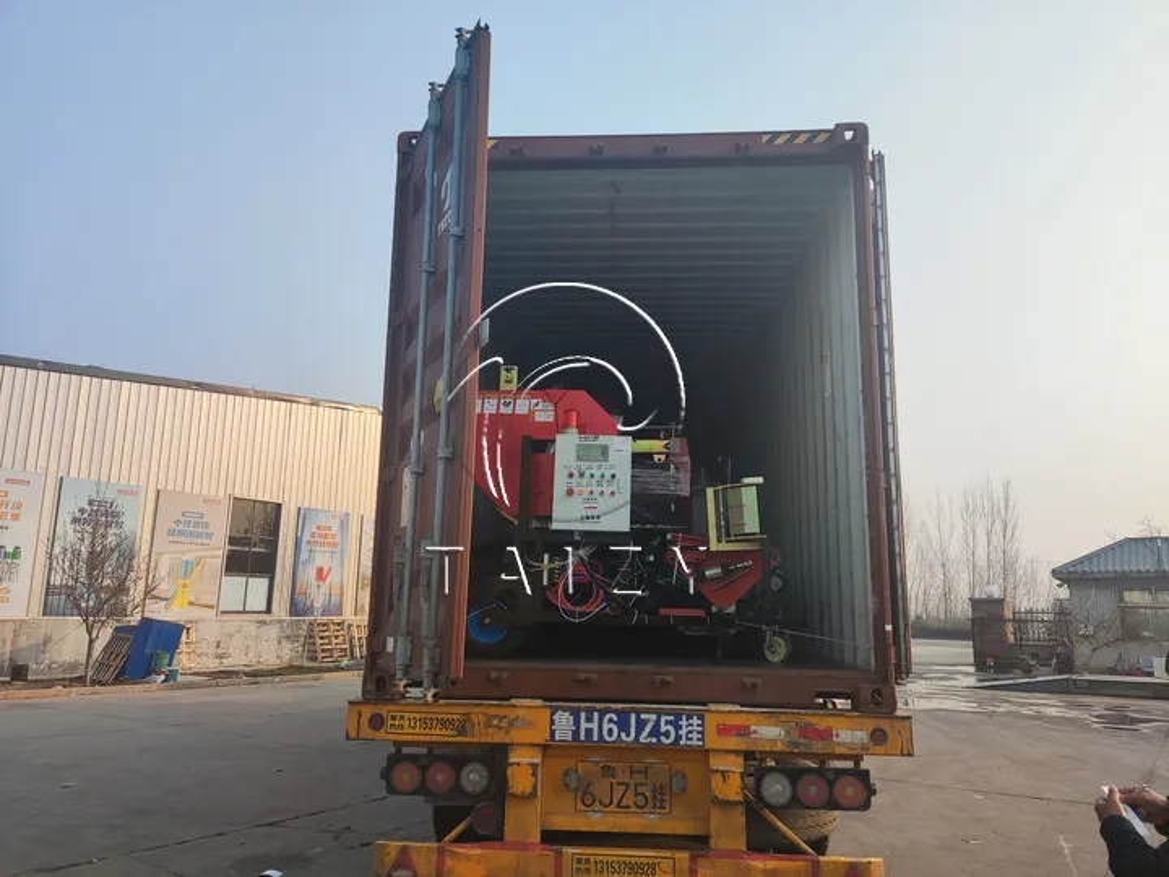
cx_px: 584
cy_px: 438
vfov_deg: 54.9
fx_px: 844
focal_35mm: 25
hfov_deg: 69.4
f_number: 1.79
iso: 50
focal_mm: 4.71
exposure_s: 1/662
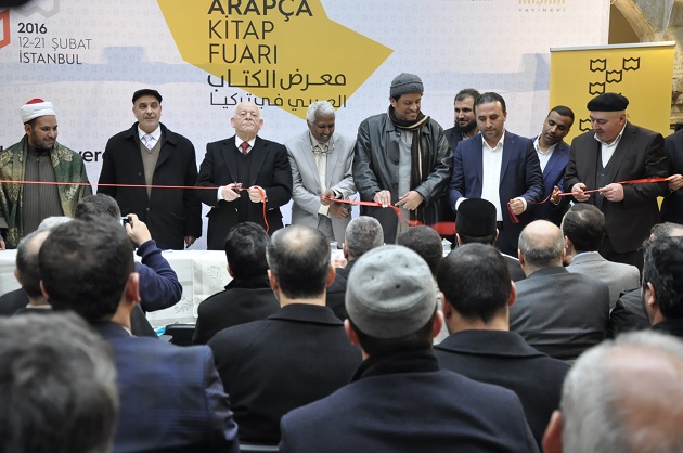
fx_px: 1137
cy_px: 226
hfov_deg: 33.4
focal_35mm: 60
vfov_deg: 22.5
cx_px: 342
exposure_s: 1/20
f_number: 4.5
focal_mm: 40
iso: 1000
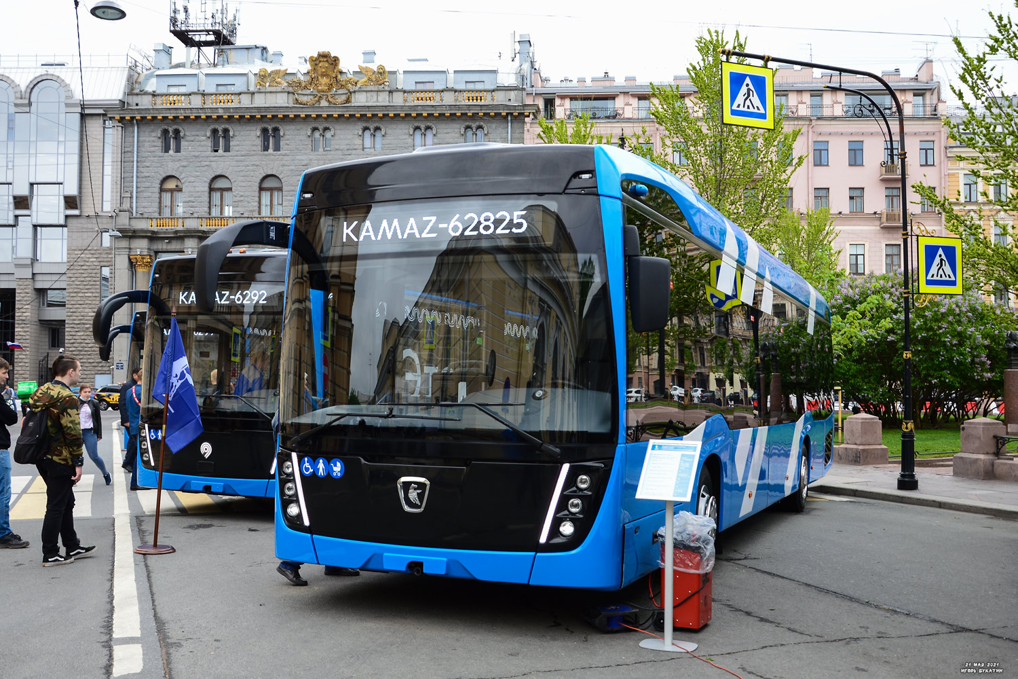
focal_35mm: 33
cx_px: 509
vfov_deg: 40.0
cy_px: 340
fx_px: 933
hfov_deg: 57.2
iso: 200
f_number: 5.6
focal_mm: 22
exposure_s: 1/100
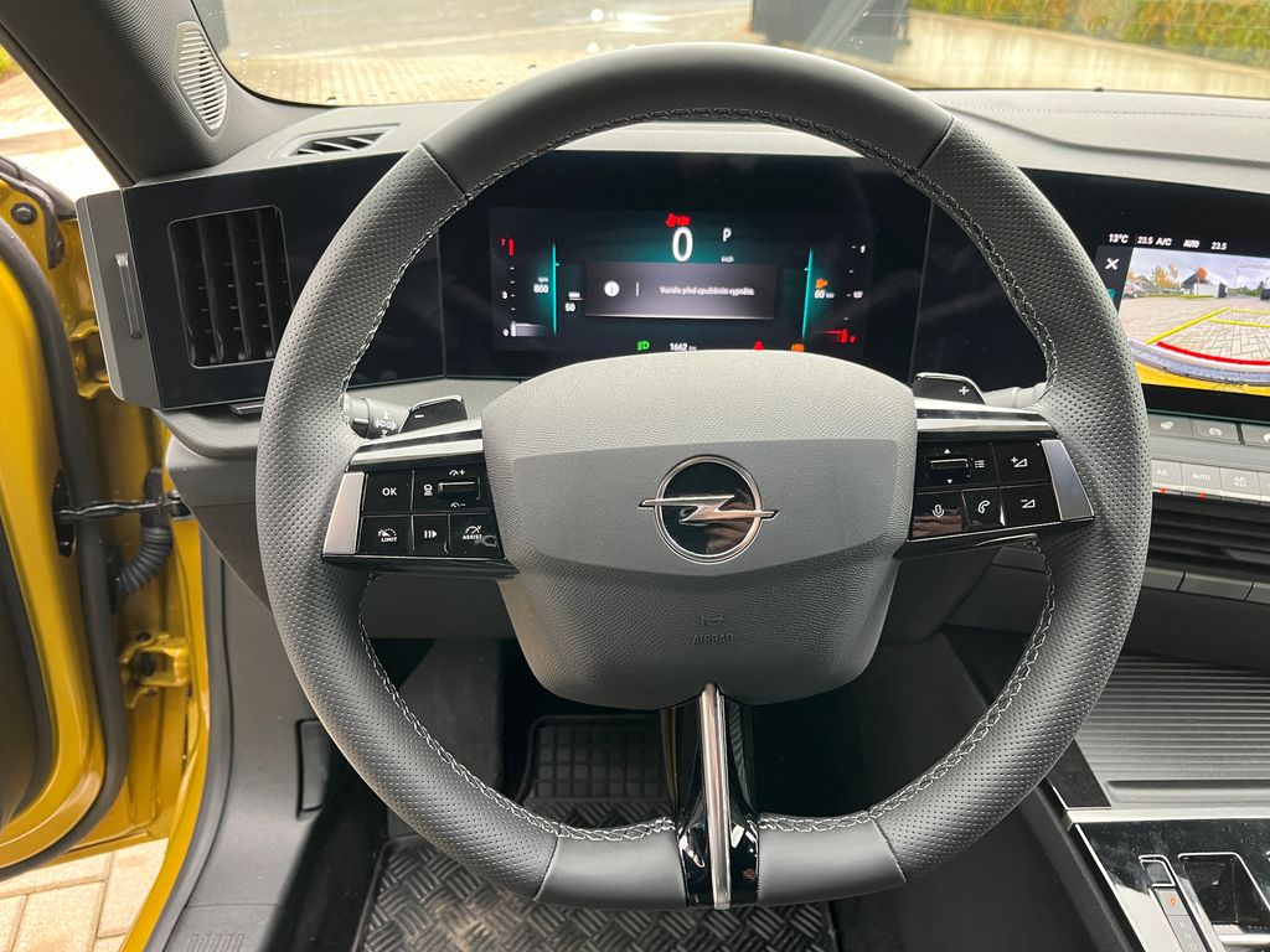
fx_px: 954
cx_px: 635
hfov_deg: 67.3
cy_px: 476
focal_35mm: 26
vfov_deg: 53.1
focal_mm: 5.1
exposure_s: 1/81
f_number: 1.6
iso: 125
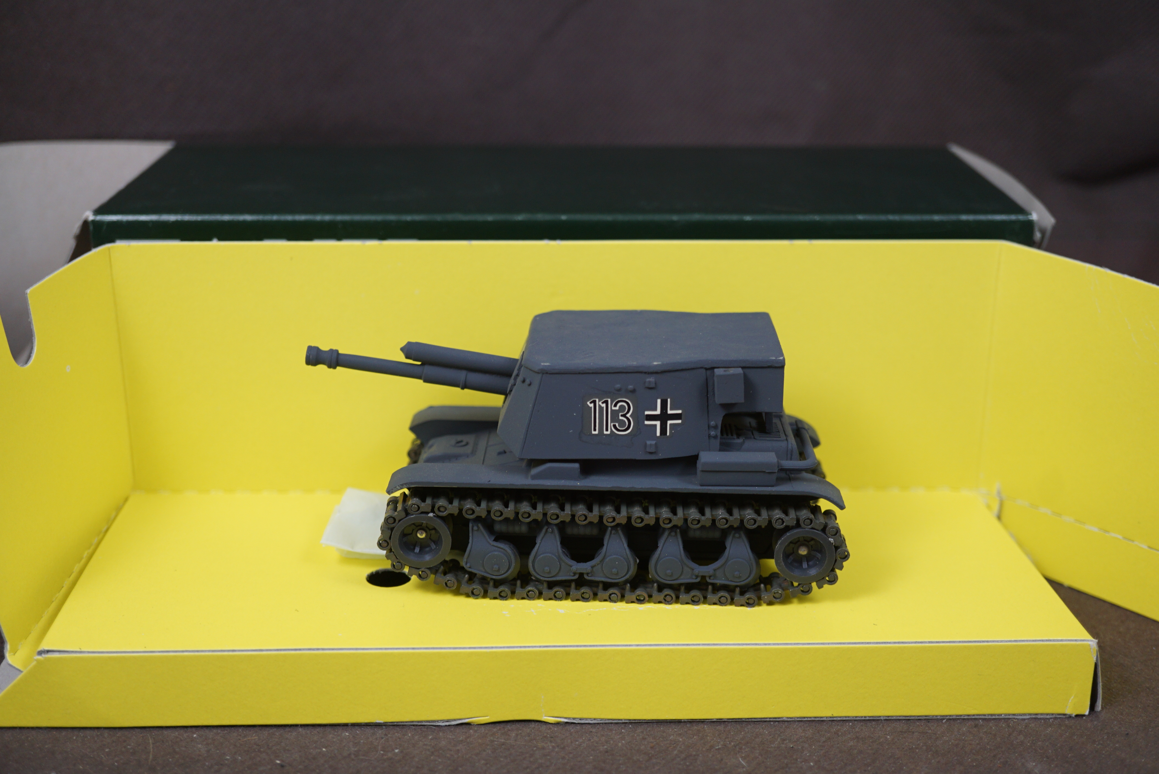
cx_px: 580
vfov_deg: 29.9
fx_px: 1449
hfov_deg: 43.6
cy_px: 387
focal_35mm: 45
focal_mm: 30
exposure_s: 1/60
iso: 250
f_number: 3.5
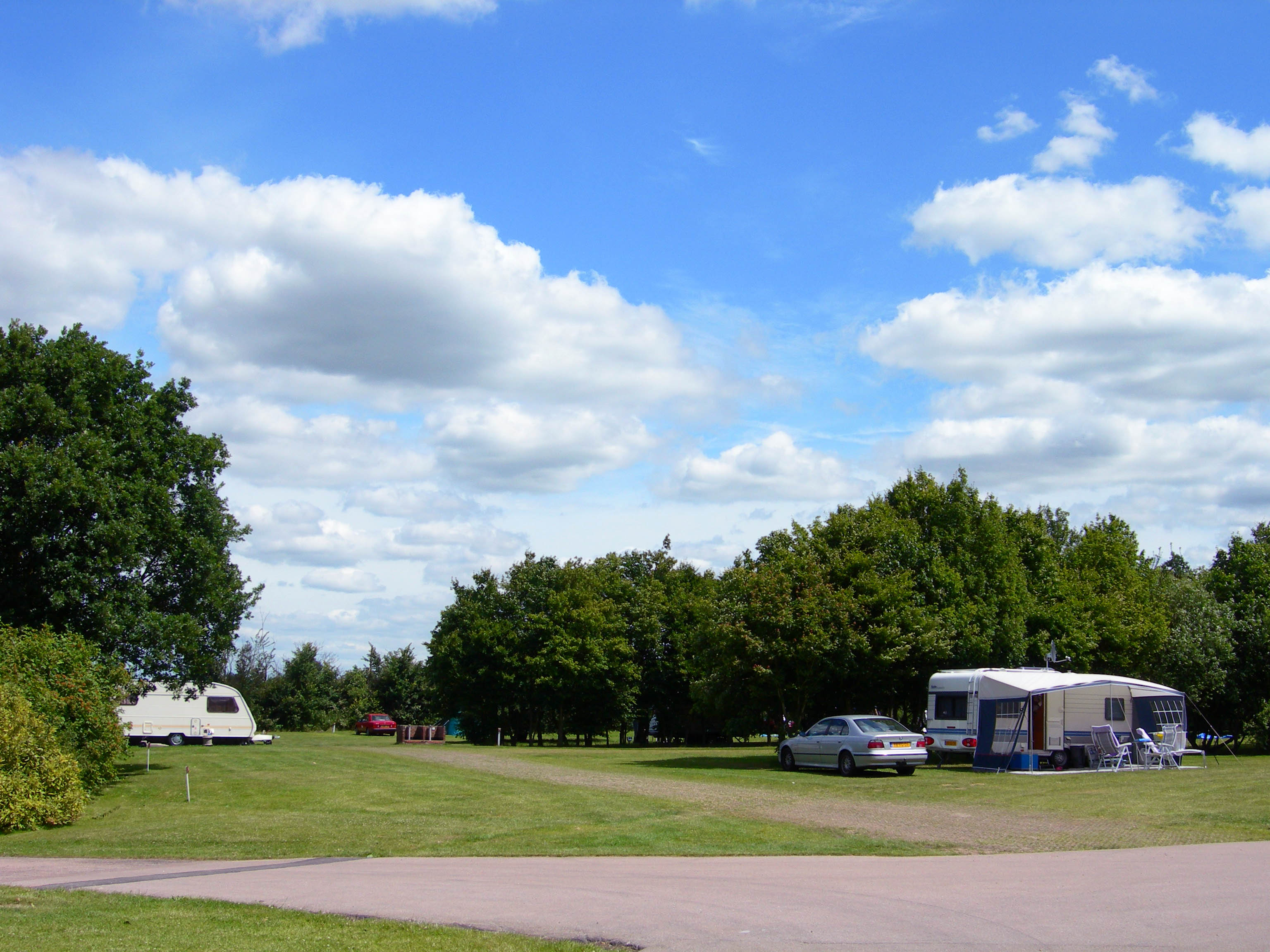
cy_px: 476
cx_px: 635
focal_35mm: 41
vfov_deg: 35.1
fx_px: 1504
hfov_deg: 45.8
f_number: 4.9
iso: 50
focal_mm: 8.5
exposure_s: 1/545
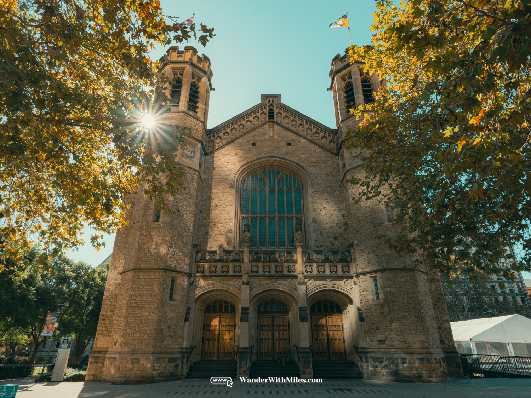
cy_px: 199
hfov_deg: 79.0
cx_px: 266
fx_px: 322
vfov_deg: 63.4
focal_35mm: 21
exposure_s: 1/120
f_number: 16
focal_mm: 26.3
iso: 800
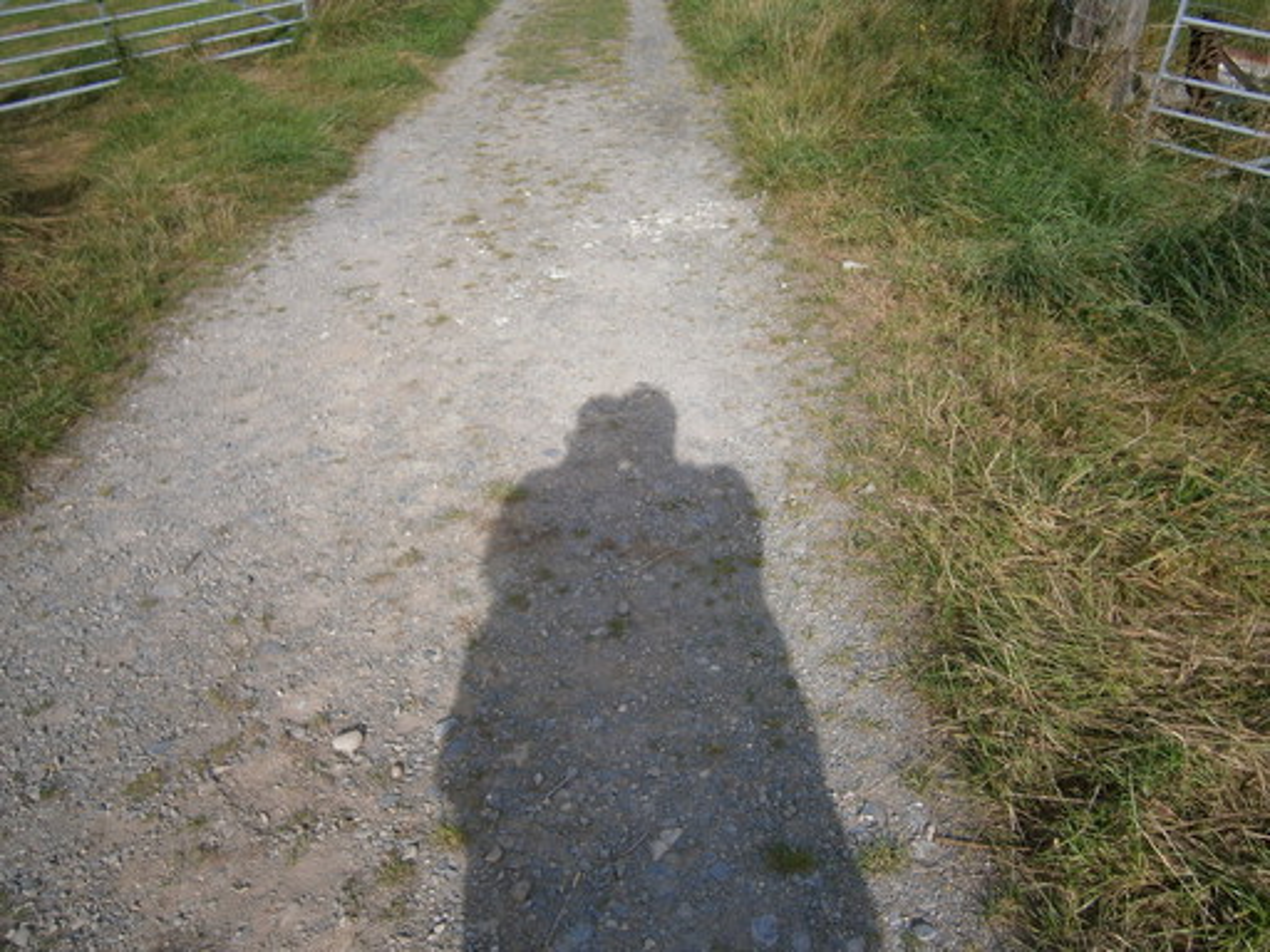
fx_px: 954
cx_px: 635
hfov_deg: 67.3
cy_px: 476
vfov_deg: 53.1
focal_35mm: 26
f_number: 2.8
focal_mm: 4.7
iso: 80
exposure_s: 1/1600
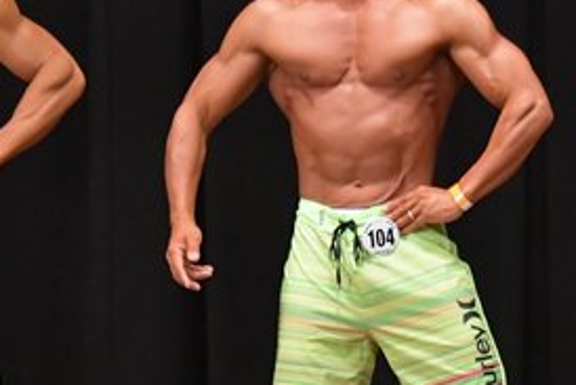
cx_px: 411
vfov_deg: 2.4
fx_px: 9140
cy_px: 280
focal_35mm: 571
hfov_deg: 3.6
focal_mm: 135
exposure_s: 1/400
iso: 6400
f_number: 5.6
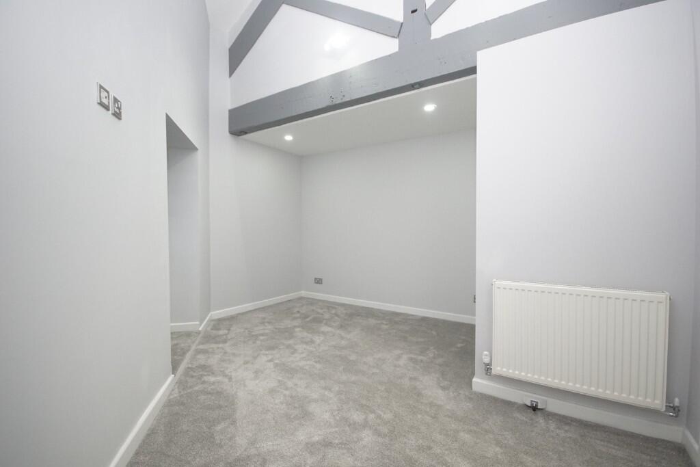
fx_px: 292
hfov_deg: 100.4
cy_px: 234
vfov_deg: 77.3
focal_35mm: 15
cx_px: 350
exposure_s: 1/160
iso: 2000
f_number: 4
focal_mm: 10
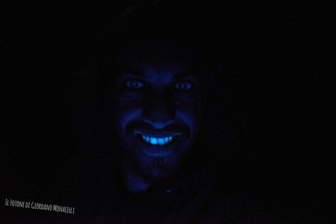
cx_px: 168
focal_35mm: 35
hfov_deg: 54.4
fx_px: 327
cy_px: 112
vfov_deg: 37.9
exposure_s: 1/160
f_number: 2
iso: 6400
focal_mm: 35
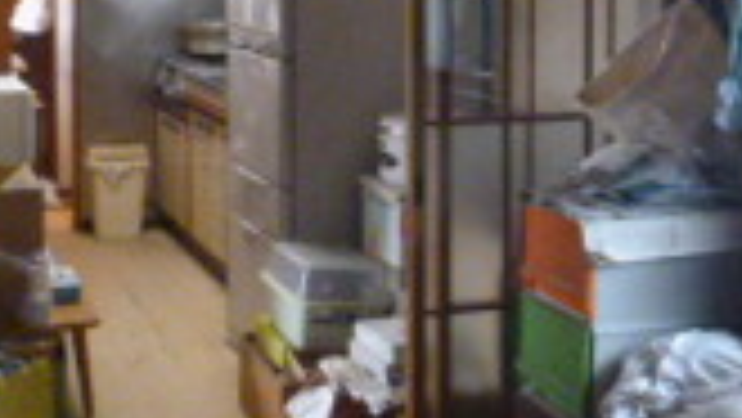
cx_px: 342
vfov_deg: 16.7
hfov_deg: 29.7
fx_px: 1398
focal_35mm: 71
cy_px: 11
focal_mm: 4.5
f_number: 3.9
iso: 800
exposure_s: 1/8
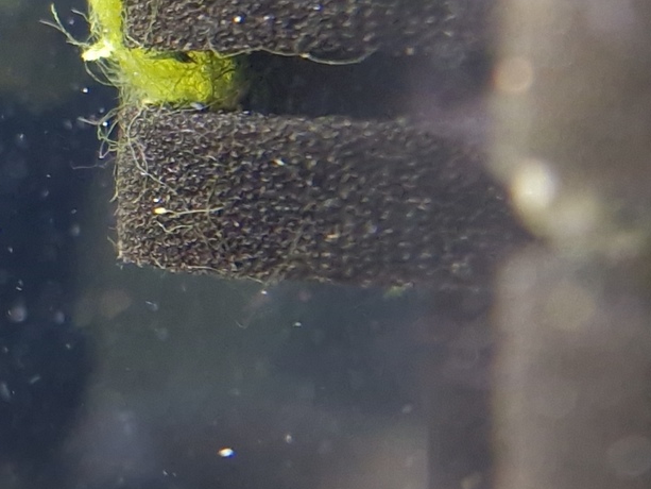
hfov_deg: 41.8
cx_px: 256
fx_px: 846
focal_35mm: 45
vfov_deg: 30.8
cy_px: 52
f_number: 1.8
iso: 400
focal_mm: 6.4
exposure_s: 1/24
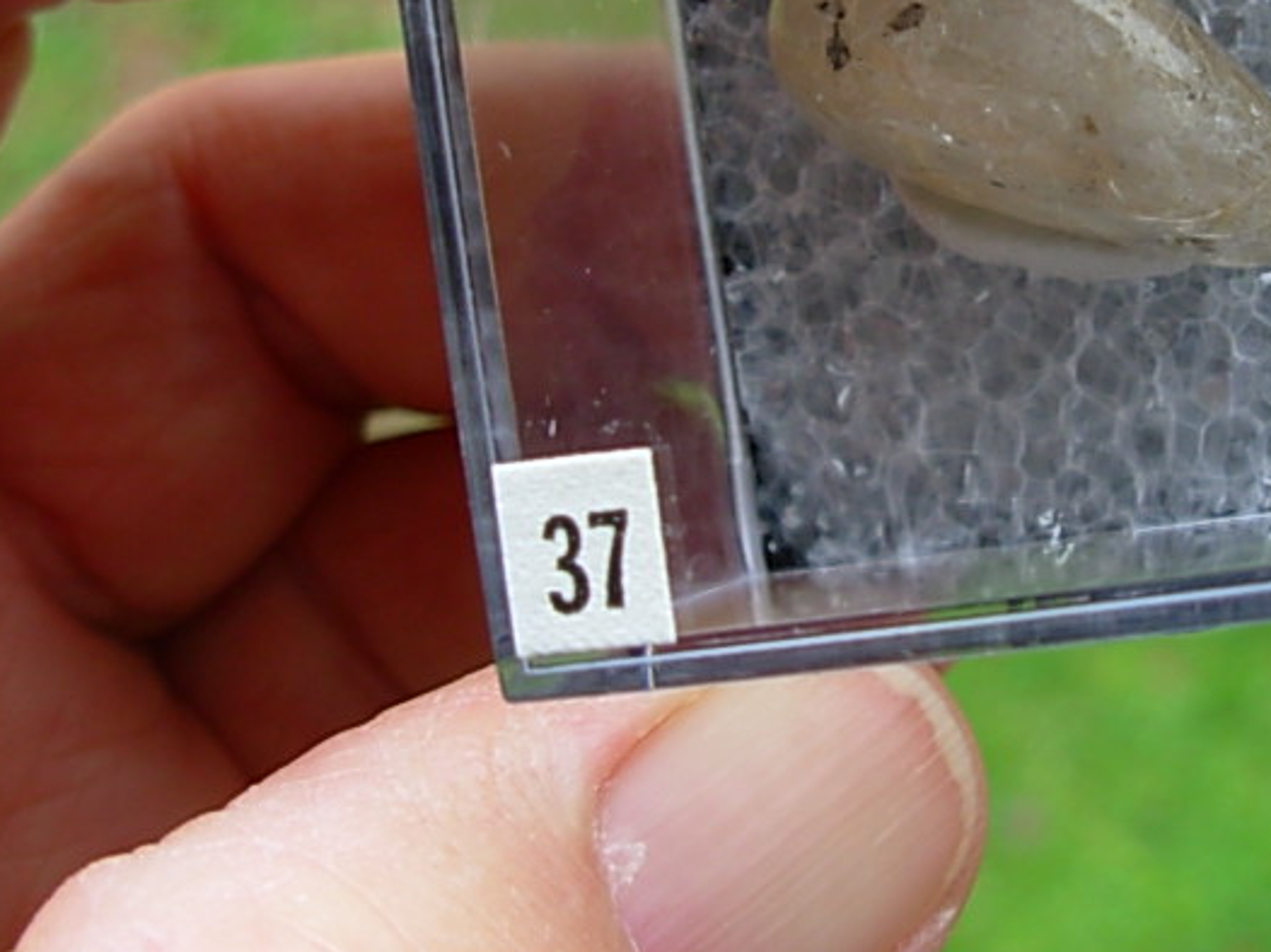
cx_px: 1017
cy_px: 246
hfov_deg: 25.9
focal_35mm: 74
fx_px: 2716
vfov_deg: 19.7
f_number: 2.9
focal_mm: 6.3
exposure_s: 1/85.4
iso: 50
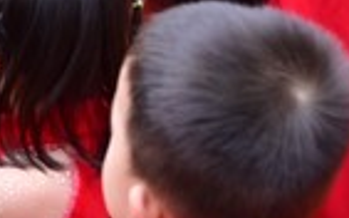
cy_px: -287
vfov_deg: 5.9
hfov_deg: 9.5
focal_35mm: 216
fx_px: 2054
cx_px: -161
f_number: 5
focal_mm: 46
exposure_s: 1/320
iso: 500
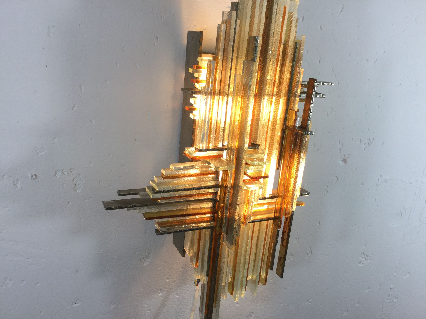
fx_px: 381
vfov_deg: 45.4
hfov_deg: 58.4
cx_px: 213
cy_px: 160
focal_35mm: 31
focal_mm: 3.3
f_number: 2.4
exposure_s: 1/100
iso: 40
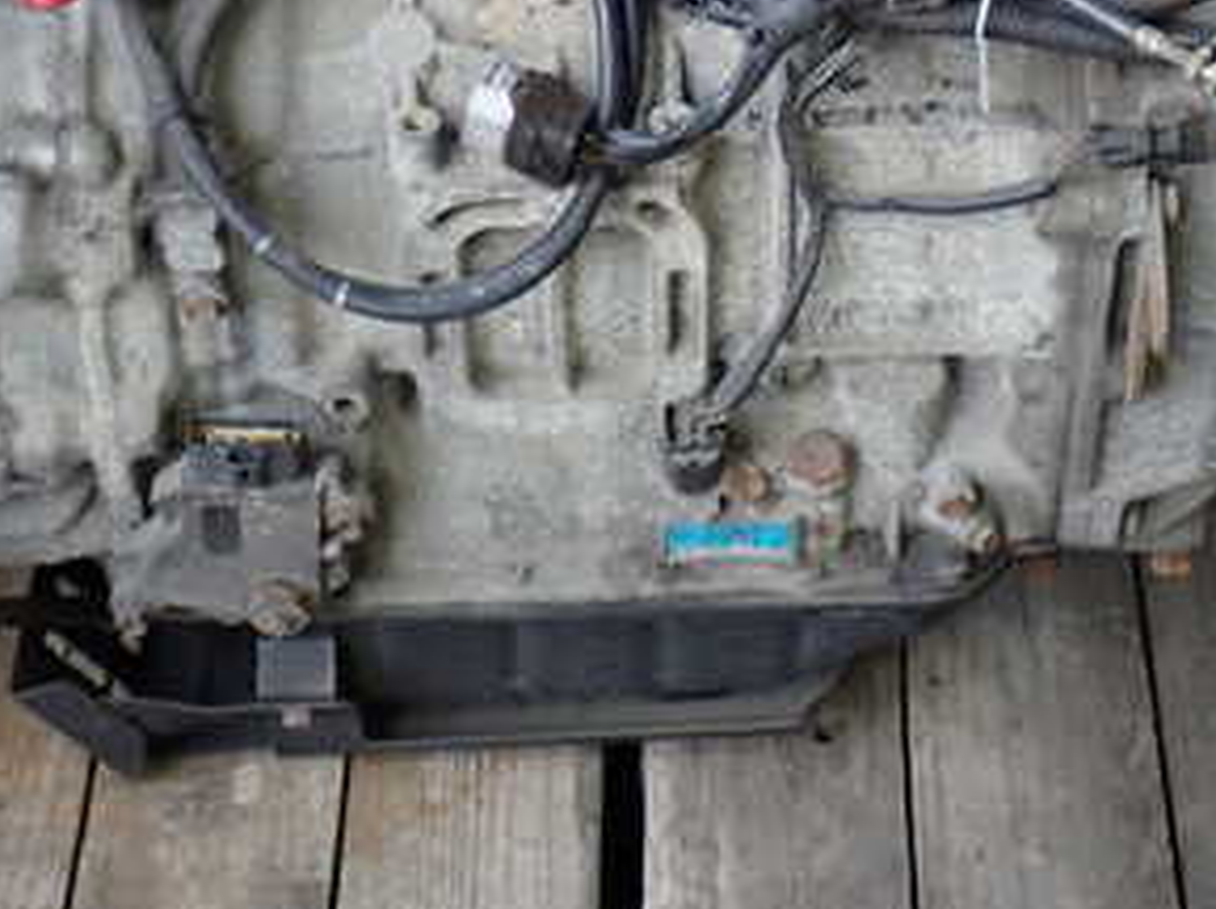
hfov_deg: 24.7
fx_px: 2772
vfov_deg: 18.3
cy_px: 101
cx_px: 703
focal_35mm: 79
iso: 200
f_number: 2.7
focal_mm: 6.83
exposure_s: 1/50
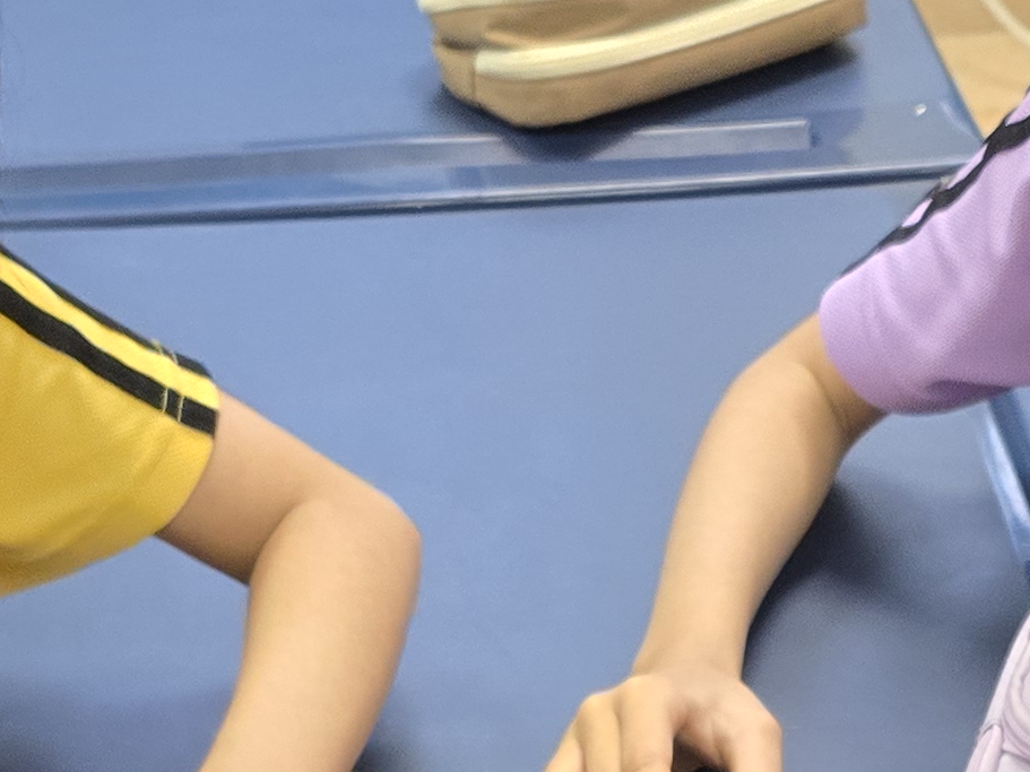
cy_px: 1059
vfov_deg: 14.0
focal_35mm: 101
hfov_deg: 19.4
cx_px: 695
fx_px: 3005
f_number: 1.7
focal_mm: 6.3
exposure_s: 1/100
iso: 320
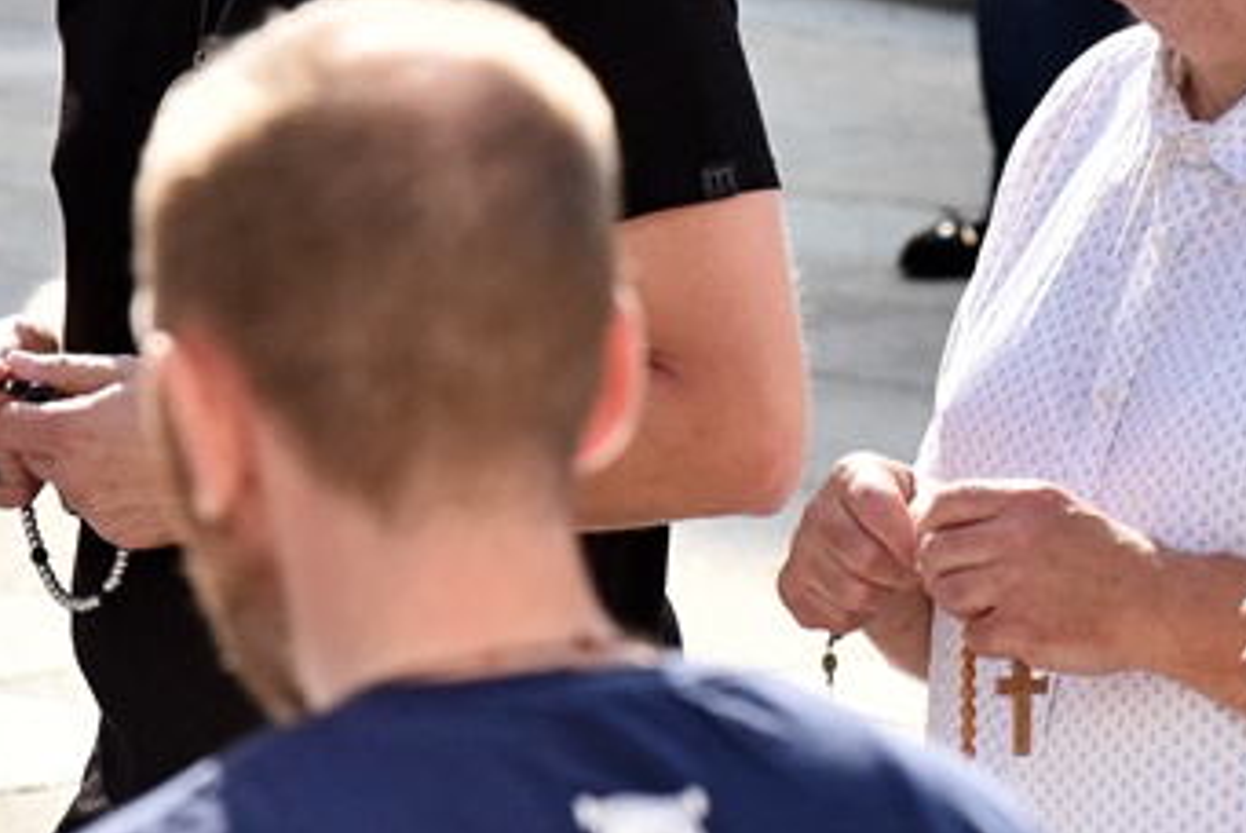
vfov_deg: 2.3
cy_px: 132
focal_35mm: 600
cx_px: 1151
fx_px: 20784
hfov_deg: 3.4
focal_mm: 200
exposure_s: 1/4000
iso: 2500
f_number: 7.1
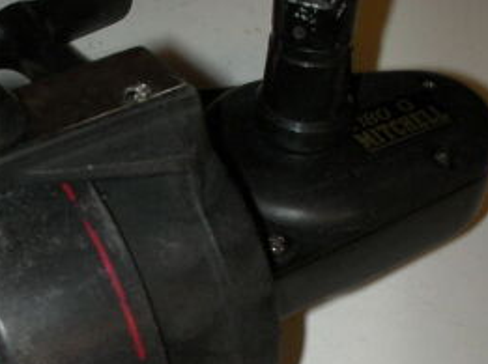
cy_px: 259
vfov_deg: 20.8
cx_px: 108
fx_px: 985
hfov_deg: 27.3
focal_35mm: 70
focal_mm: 6.3
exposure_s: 1/30
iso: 200
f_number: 5.6
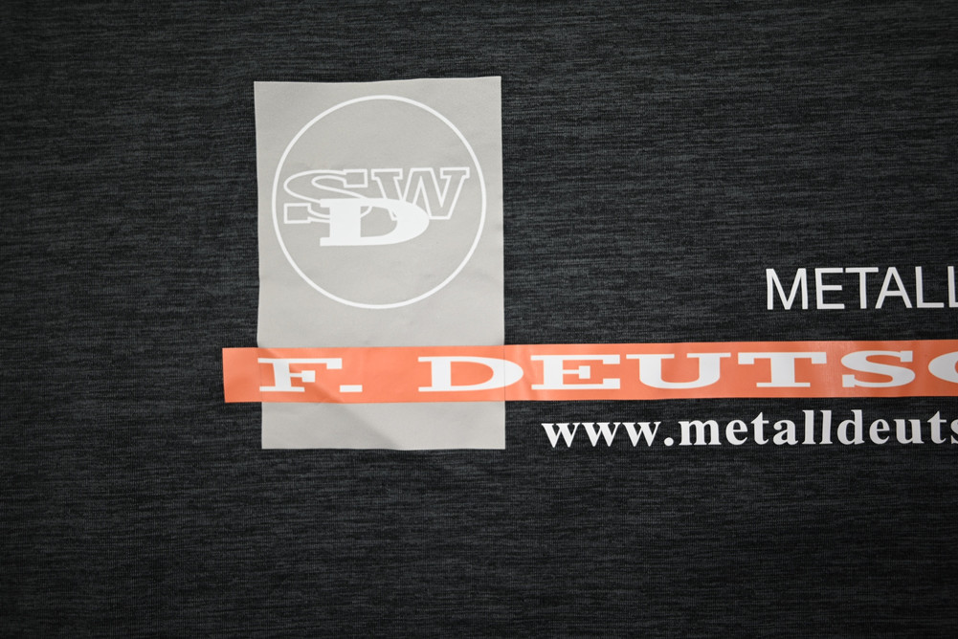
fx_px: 825
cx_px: 479
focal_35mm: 31
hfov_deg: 60.3
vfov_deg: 42.4
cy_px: 320
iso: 200
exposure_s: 1/125
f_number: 4.8
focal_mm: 31
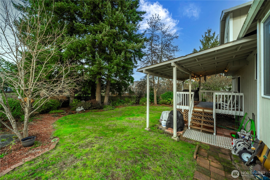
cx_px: 135
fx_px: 97
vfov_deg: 85.4
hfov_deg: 108.3
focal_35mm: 13
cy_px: 90
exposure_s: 1/30
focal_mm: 13
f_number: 8
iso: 160
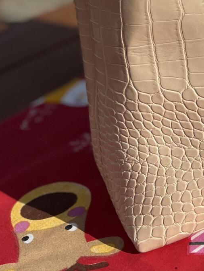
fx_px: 620
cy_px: -97
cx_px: 256
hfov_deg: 17.6
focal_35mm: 79
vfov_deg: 21.8
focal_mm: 5.7
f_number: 1.5
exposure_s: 1/9434
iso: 50
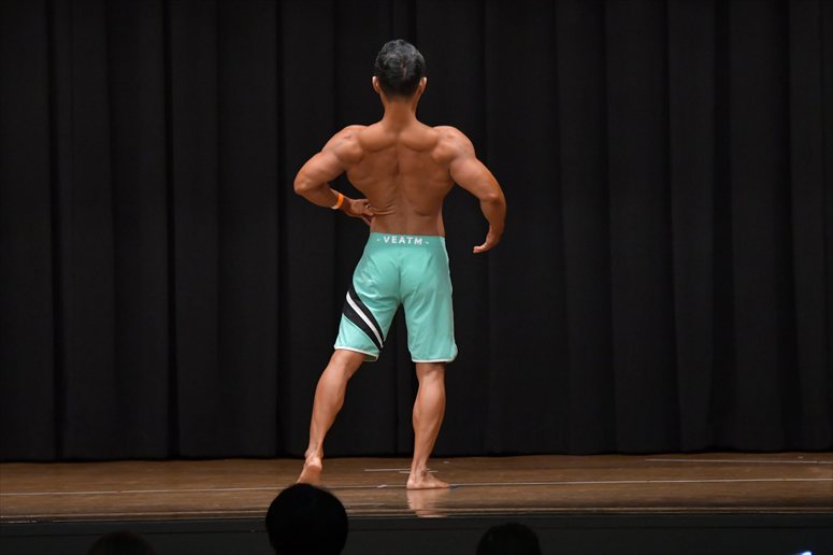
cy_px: 278
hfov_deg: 10.2
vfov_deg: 6.8
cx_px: 416
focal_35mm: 202
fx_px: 4672
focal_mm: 135
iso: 5000
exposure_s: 1/400
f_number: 5.6
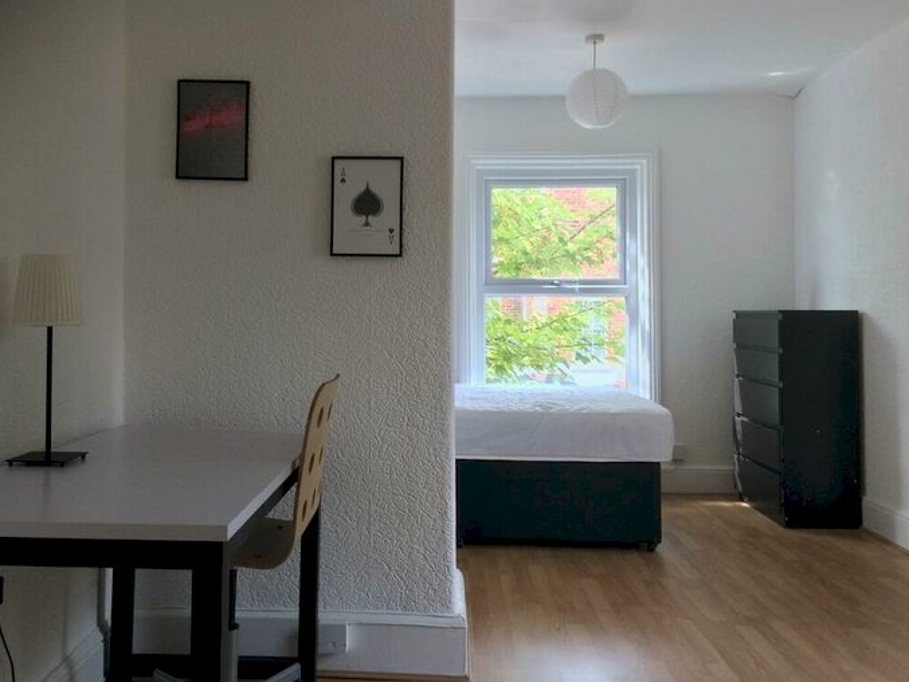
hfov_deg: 60.0
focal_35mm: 30
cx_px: 461
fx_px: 788
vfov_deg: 46.8
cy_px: 344
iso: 64
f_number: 2.2
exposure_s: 1/100
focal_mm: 4.15
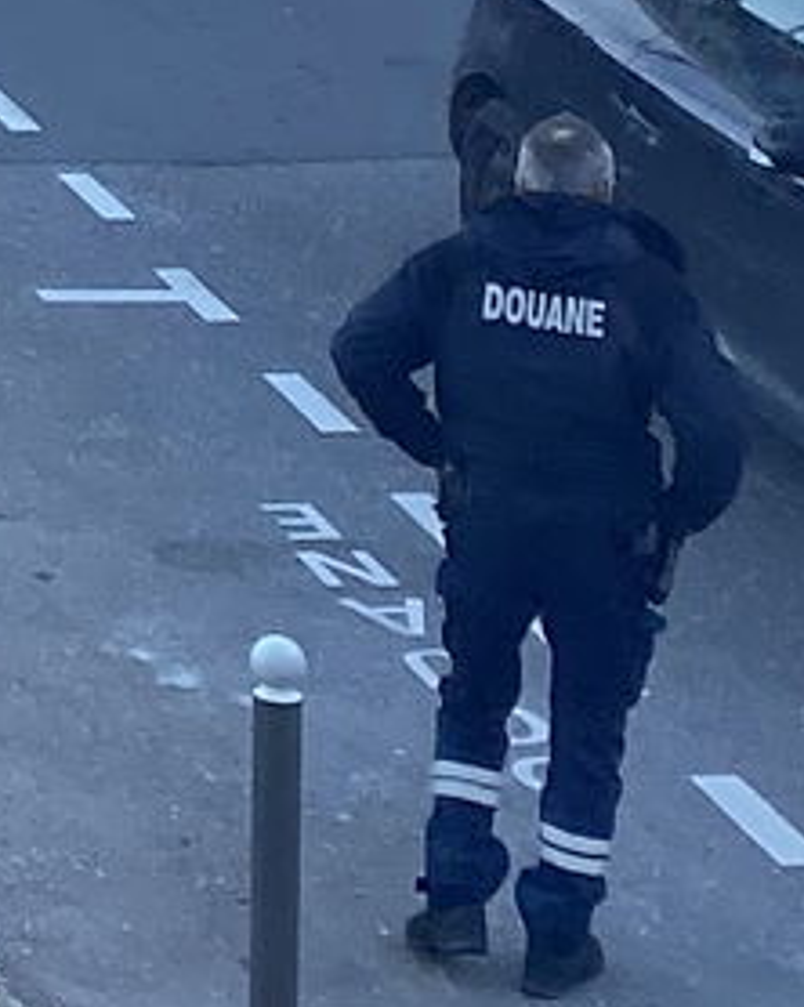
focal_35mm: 195
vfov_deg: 9.3
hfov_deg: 6.9
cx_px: -1789
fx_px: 5806
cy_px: -969
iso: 32
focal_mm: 4.25
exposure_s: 1/1232
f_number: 1.8
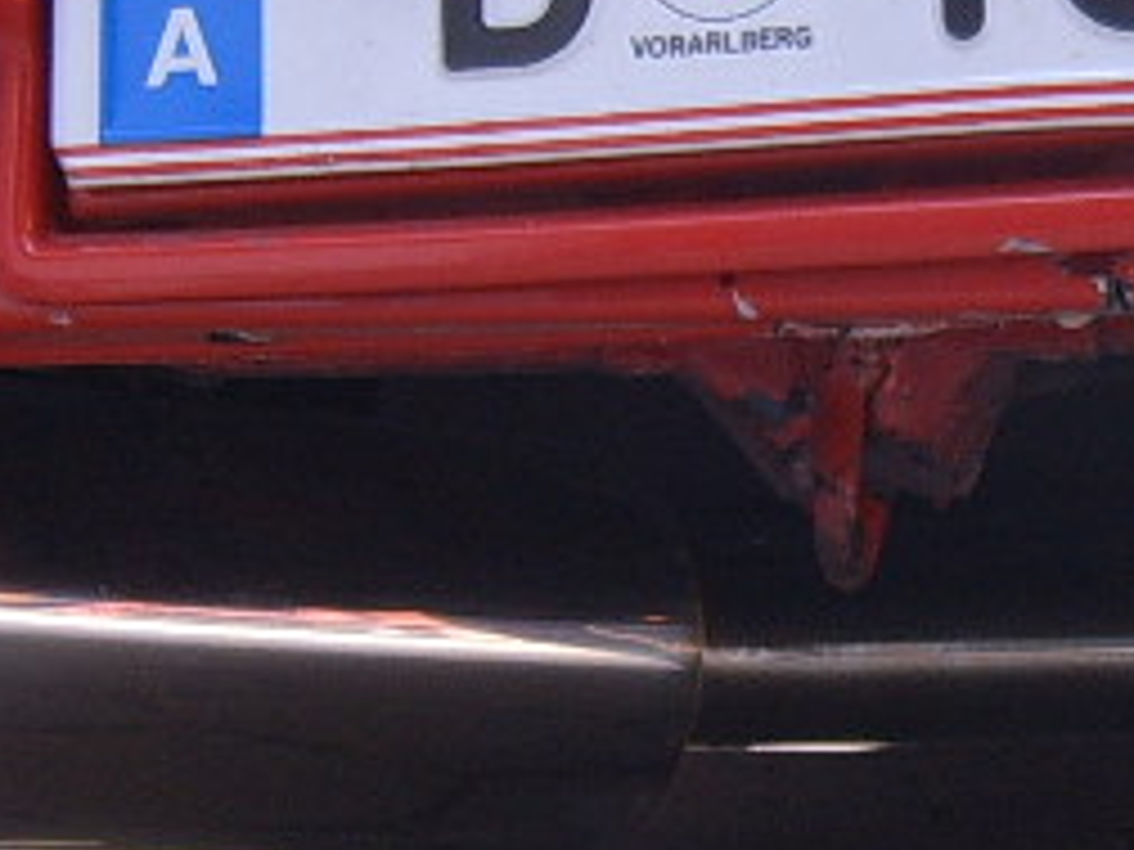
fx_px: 4652
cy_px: 508
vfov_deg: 10.4
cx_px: 846
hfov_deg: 13.9
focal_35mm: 142
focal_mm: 5.8
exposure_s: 1/125
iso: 50
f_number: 2.8
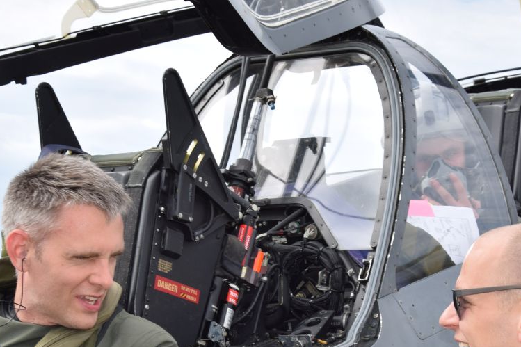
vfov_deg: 12.5
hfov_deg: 18.7
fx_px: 1577
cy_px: 292
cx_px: 372
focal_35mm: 109
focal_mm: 34
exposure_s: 1/200
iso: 100
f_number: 9
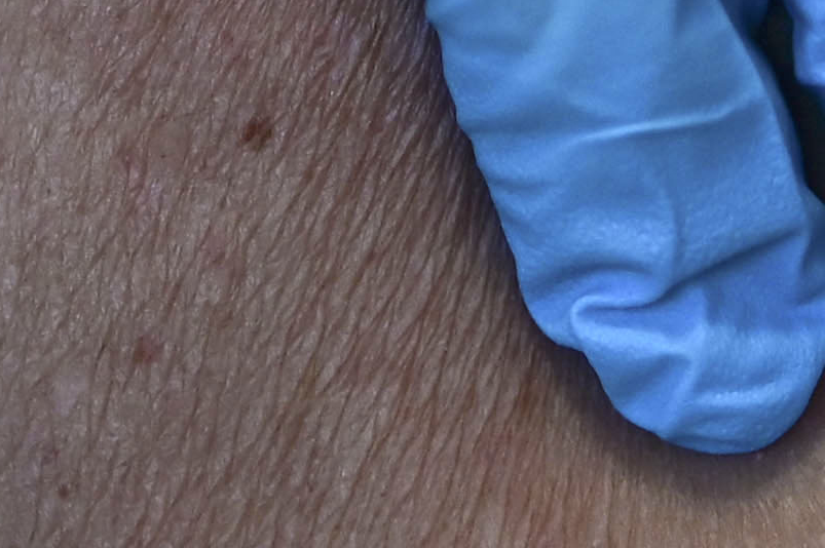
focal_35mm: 1009
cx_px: -556
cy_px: -737
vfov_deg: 1.4
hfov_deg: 2.0
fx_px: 23103
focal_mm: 135
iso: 320
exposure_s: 1/400
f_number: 1.8
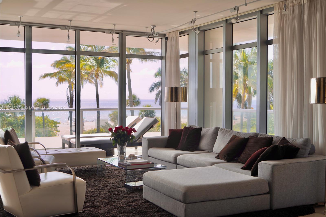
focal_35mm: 43
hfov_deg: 45.4
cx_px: 163
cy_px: 108
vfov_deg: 31.2
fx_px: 389
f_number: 4.5
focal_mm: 43
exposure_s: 1/200
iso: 100
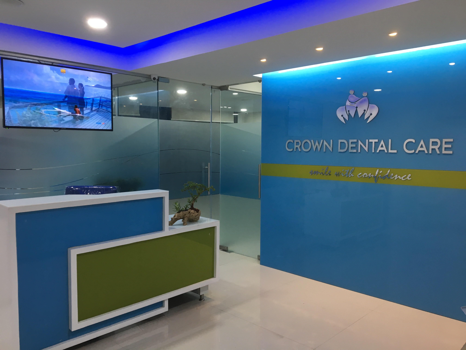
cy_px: 175
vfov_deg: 48.2
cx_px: 233
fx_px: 390
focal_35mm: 29
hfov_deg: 61.7
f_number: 2.2
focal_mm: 4.15
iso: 64
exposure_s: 1/33
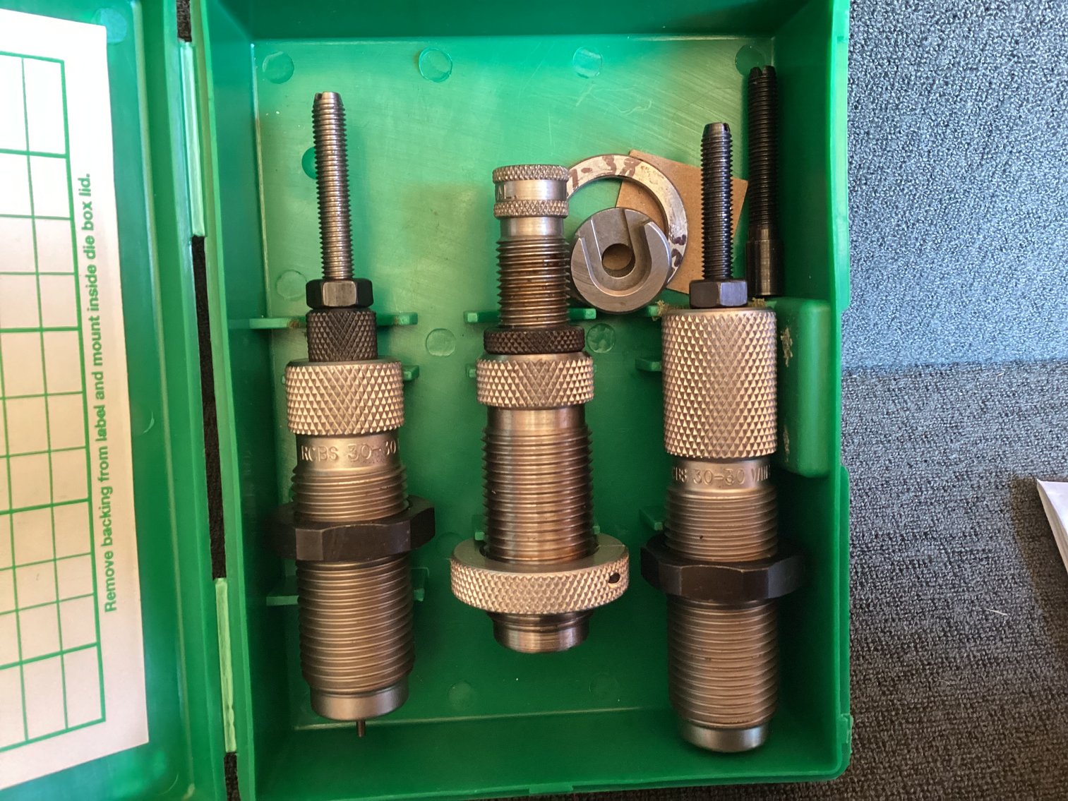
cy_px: 400
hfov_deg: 58.3
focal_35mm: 31
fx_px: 957
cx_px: 534
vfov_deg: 45.4
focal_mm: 3.3
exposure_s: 1/50
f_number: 2.4
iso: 320
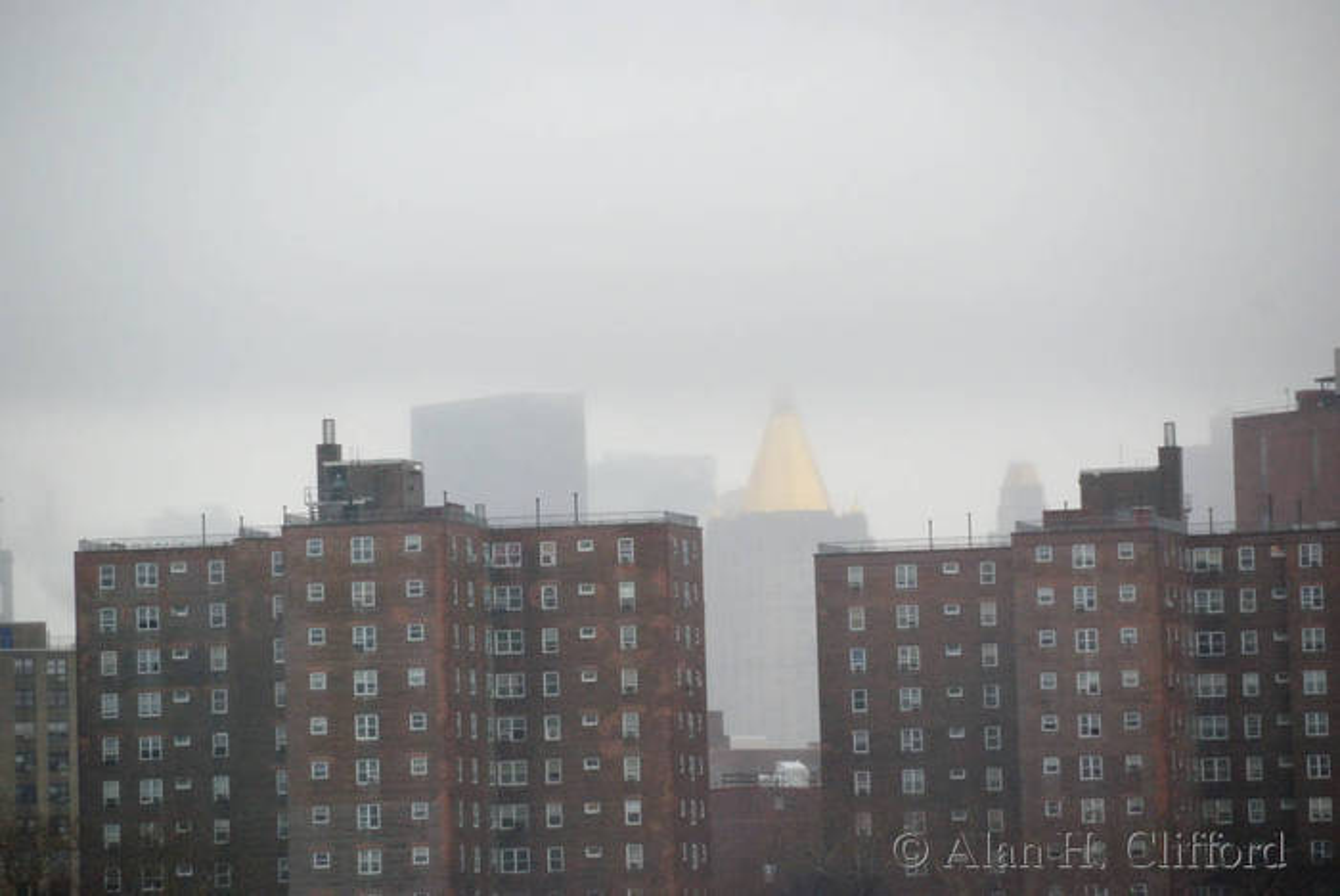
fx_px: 11176
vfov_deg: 4.6
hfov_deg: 6.9
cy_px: 448
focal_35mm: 300
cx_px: 670
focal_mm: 200
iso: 800
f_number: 5.6
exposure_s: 1/500
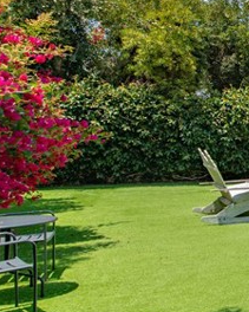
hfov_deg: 17.8
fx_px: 470
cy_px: 119
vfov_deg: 36.5
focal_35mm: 51
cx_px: 523
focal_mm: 14
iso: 100
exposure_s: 1/400
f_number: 7.1
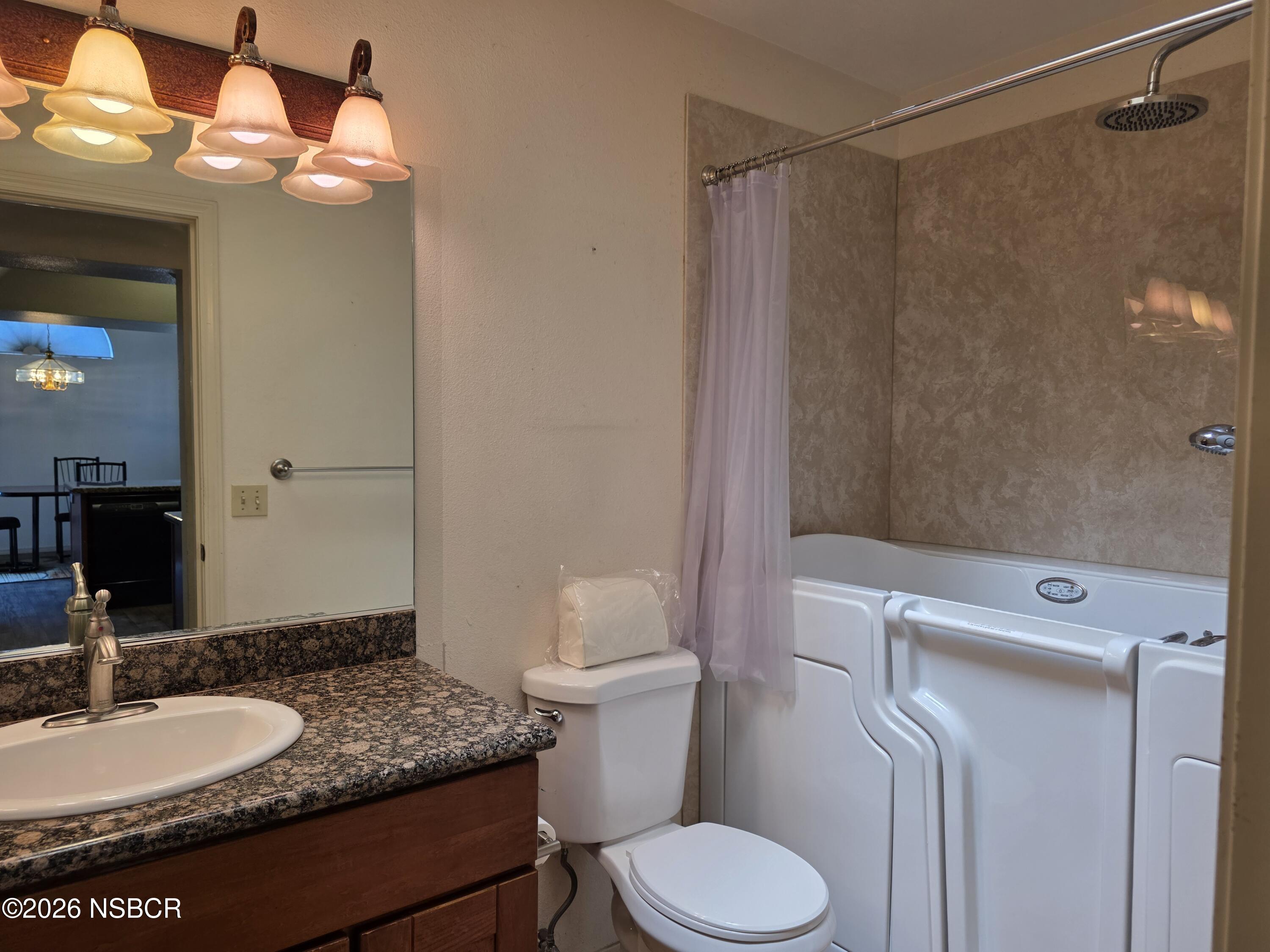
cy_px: 476
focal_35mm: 23
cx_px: 635
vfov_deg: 58.9
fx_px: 844
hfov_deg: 73.9
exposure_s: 1/120
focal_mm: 6.3
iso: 125
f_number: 1.7
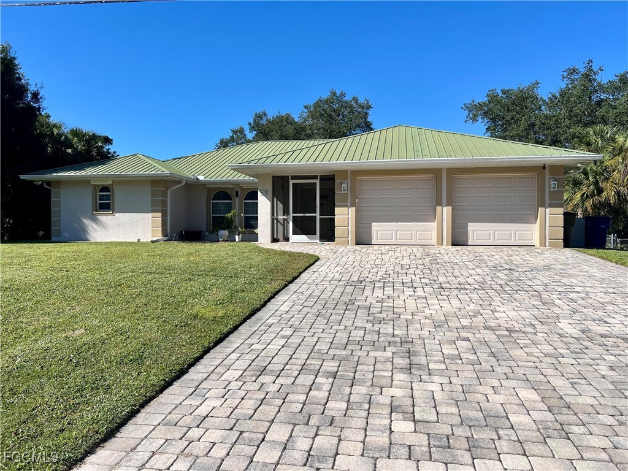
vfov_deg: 53.1
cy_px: 236
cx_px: 314
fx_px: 472
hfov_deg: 67.3
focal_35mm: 26
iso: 50
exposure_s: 1/6211
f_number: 1.5
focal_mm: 5.7
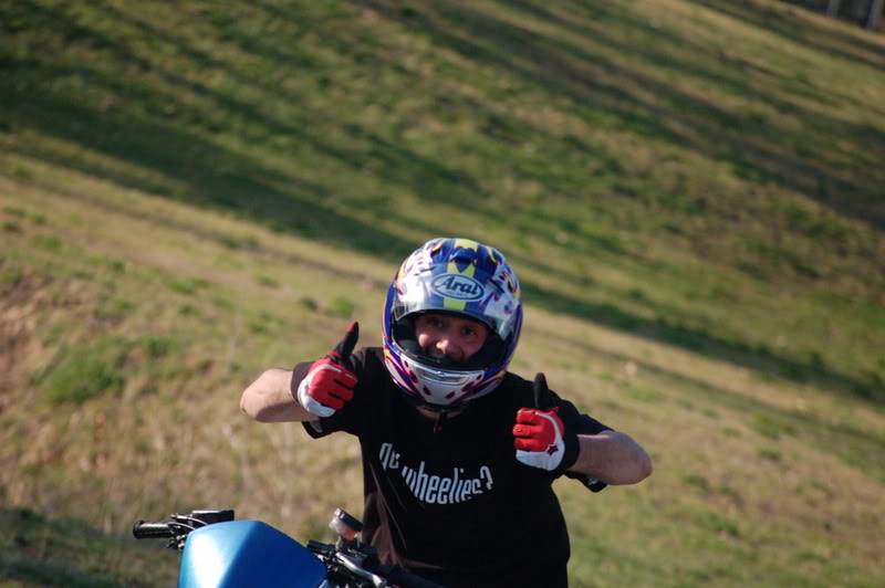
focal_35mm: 300
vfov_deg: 4.6
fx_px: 7369
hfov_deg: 6.9
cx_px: 442
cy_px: 294
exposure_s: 1/400
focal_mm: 200
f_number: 5.6
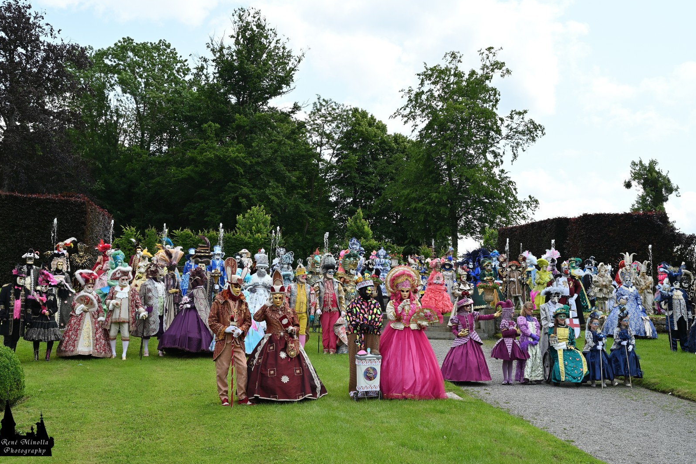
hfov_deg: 43.6
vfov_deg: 29.9
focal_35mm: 45
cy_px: 231
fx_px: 870
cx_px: 340
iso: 200
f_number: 9
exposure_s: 1/320
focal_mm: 44
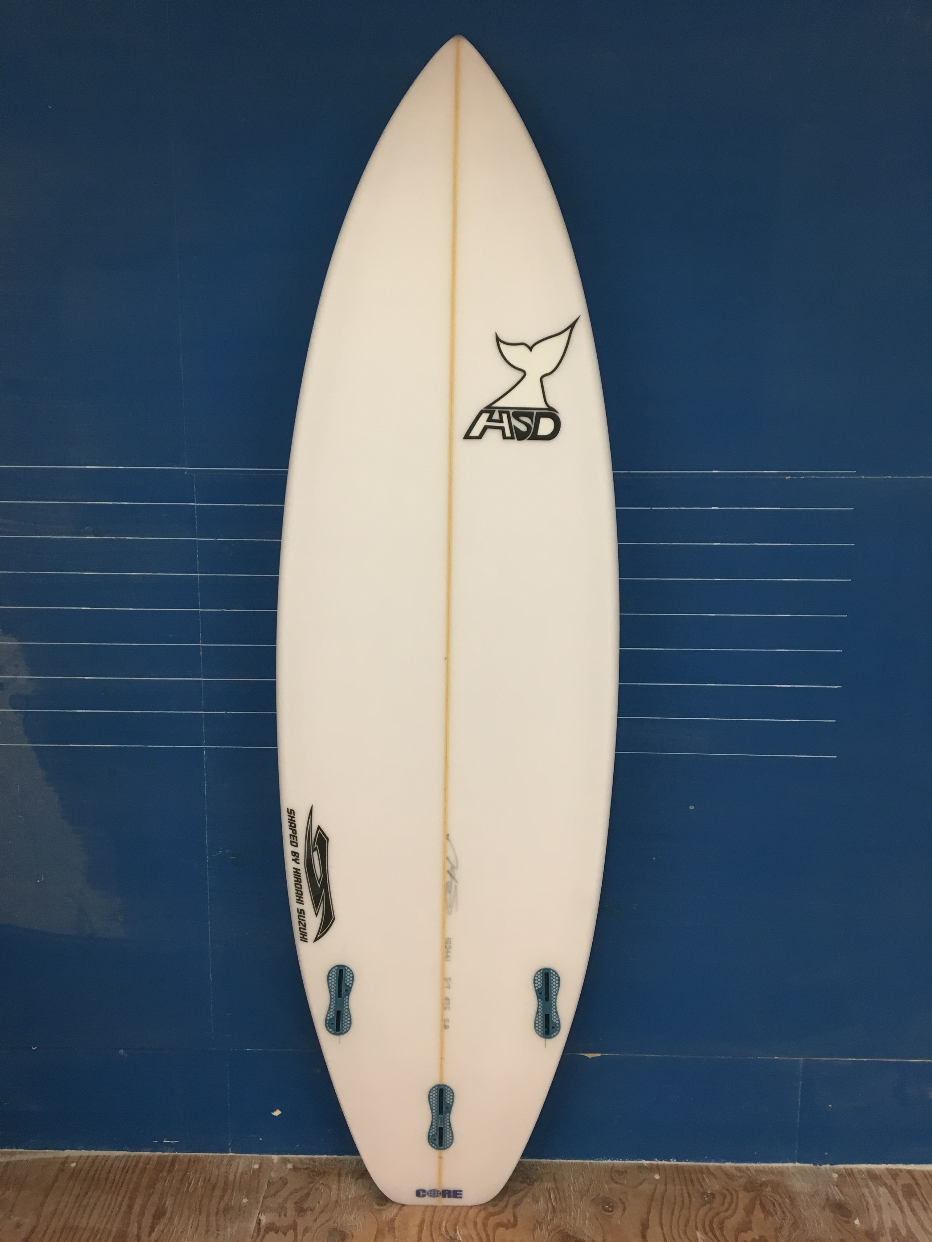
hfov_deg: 48.2
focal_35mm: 29
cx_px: 466
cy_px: 621
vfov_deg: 61.7
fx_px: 1041
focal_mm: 4.15
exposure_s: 1/30
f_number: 2.2
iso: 40
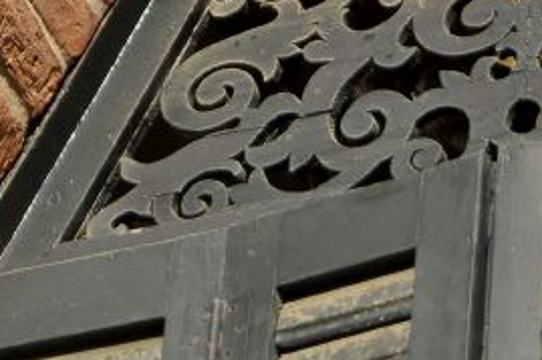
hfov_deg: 3.4
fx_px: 9011
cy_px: -241
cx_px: 367
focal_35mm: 599
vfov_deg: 2.3
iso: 320
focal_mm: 105
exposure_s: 1/1250
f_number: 6.3
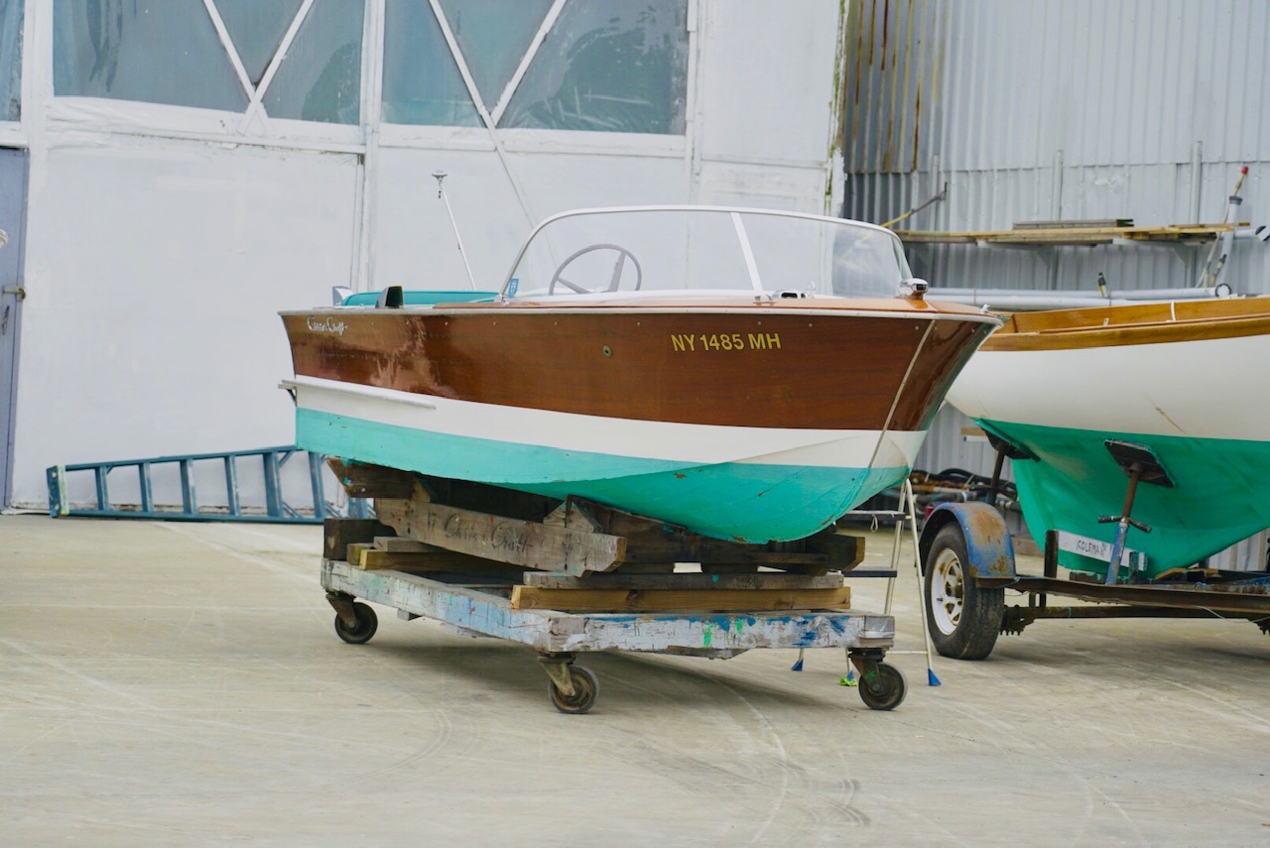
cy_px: 424
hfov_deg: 19.4
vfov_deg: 13.1
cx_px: 635
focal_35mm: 105
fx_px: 3706
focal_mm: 105
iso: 100
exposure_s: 1/250
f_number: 4.5
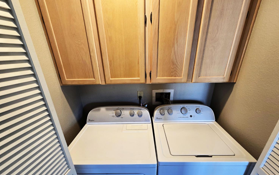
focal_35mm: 14
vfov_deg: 78.0
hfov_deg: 105.3
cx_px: 139
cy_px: 102
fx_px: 106
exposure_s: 1/60
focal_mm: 2.2
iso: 160
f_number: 2.2
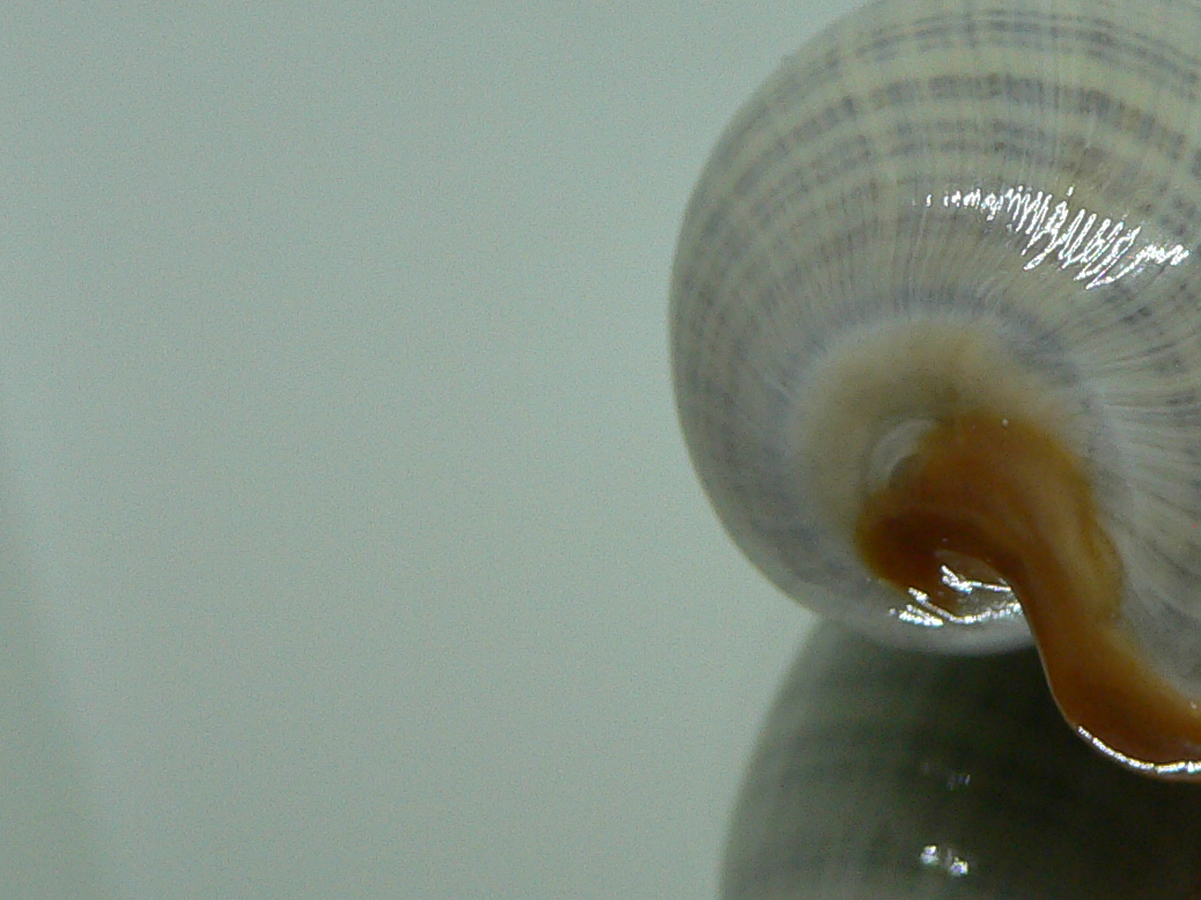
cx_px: 1064
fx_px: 2359
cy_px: 354
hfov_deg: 27.6
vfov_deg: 21.6
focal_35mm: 68
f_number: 2.8
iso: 100
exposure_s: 1/60
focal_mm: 4.6
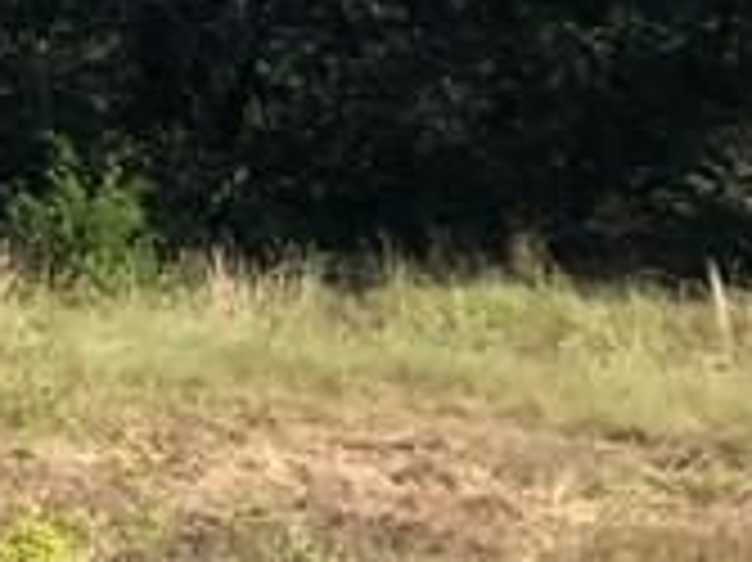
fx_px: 3734
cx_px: -1279
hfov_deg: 9.6
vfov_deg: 8.3
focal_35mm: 172
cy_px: -445
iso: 20
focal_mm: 4
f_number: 1.8
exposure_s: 1/1000
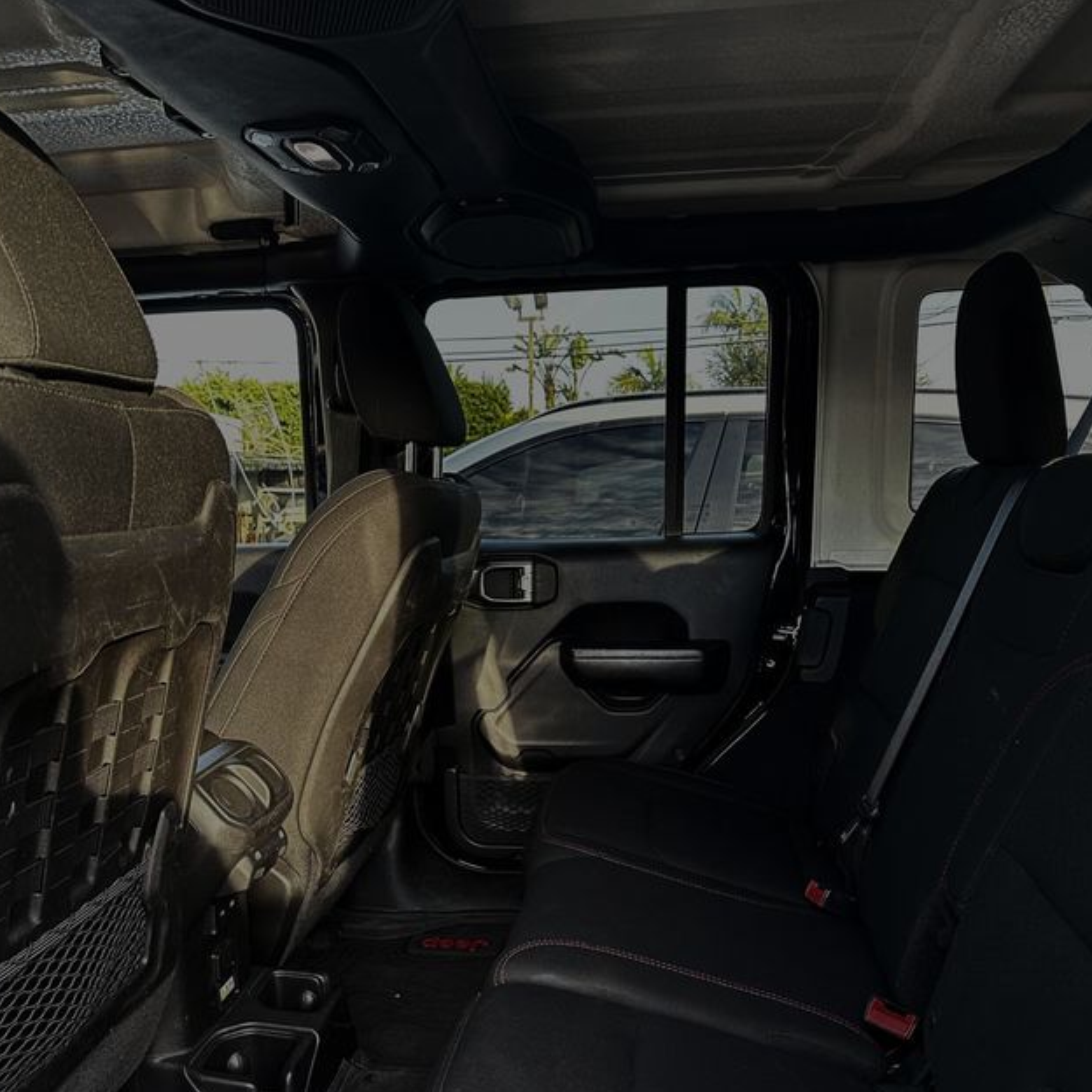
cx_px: 537
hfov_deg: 55.6
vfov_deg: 55.0
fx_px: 1035
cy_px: 683
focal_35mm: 29
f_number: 1.78
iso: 250
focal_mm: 6.86
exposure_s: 1/111
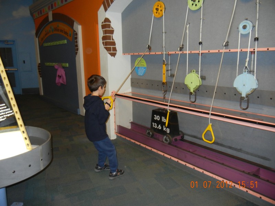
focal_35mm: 30
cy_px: 103
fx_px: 238
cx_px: 138
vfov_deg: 46.8
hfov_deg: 60.0
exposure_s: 1/30
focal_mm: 5.4
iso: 326
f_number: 3.5
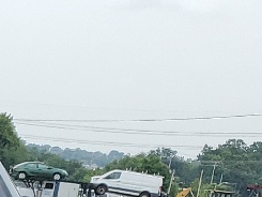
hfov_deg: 9.6
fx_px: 1287
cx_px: -465
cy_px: 478
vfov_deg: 8.1
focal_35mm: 170
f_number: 1.5
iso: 50
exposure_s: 1/2000
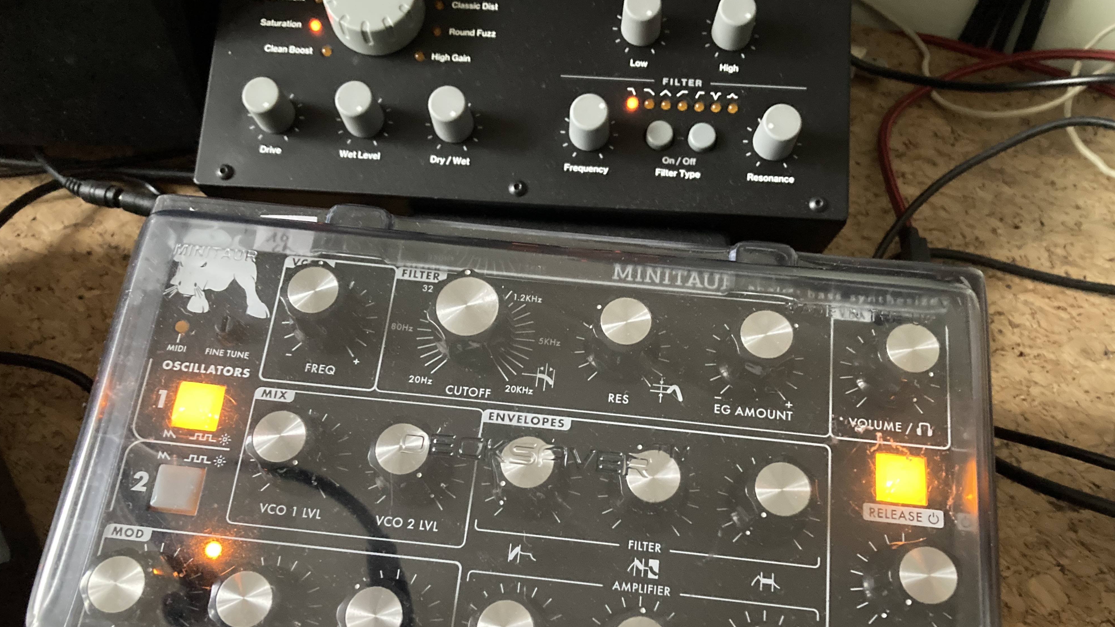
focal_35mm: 31
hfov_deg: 62.6
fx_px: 917
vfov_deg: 37.6
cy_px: 390
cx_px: 555
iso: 640
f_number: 1.8
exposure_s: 1/30
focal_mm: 3.99
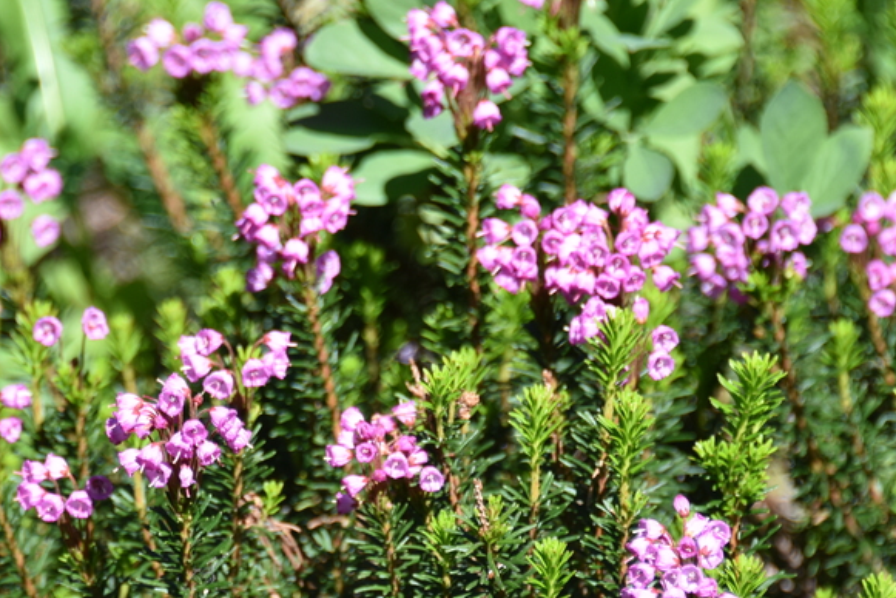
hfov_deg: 3.1
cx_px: 341
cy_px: 408
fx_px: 16459
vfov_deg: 2.1
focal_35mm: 661
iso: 320
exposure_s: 1/640
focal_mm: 300
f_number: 5.6
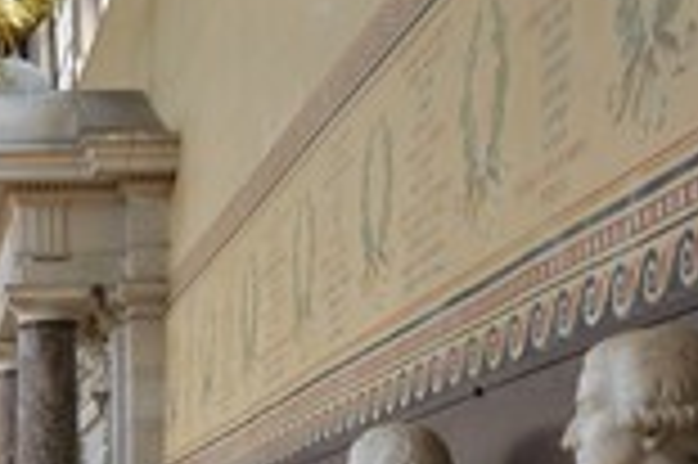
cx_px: -135
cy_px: 559
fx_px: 2208
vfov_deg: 11.7
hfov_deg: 17.2
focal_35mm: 114
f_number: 18
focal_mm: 42
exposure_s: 1.6
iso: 200
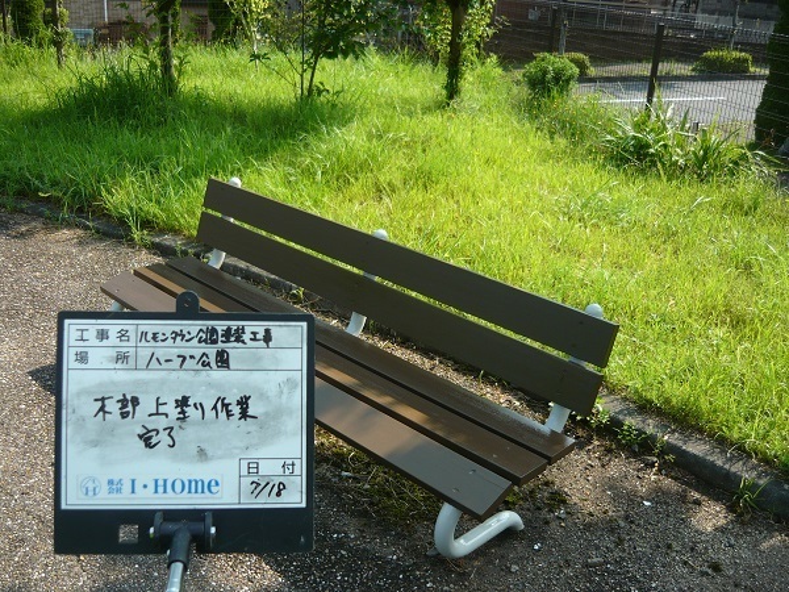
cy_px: 296
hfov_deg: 55.4
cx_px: 394
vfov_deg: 42.9
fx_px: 752
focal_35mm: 33
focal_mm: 5.5
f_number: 2.8
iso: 100
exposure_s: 1/500
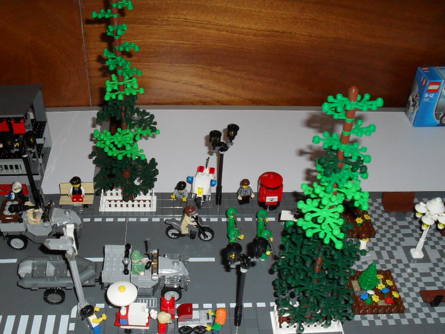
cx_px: 202
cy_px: 178
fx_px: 540
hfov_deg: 44.7
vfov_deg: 34.3
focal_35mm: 42
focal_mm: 6.3
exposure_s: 1/45
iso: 200
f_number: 3.2
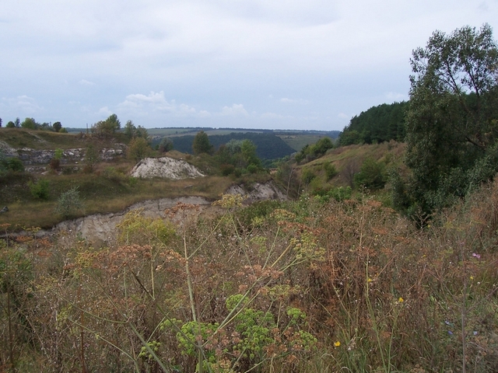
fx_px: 489
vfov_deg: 41.8
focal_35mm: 34
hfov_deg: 54.0
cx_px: 249
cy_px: 186
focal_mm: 5.6
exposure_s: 1/350
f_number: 5.6
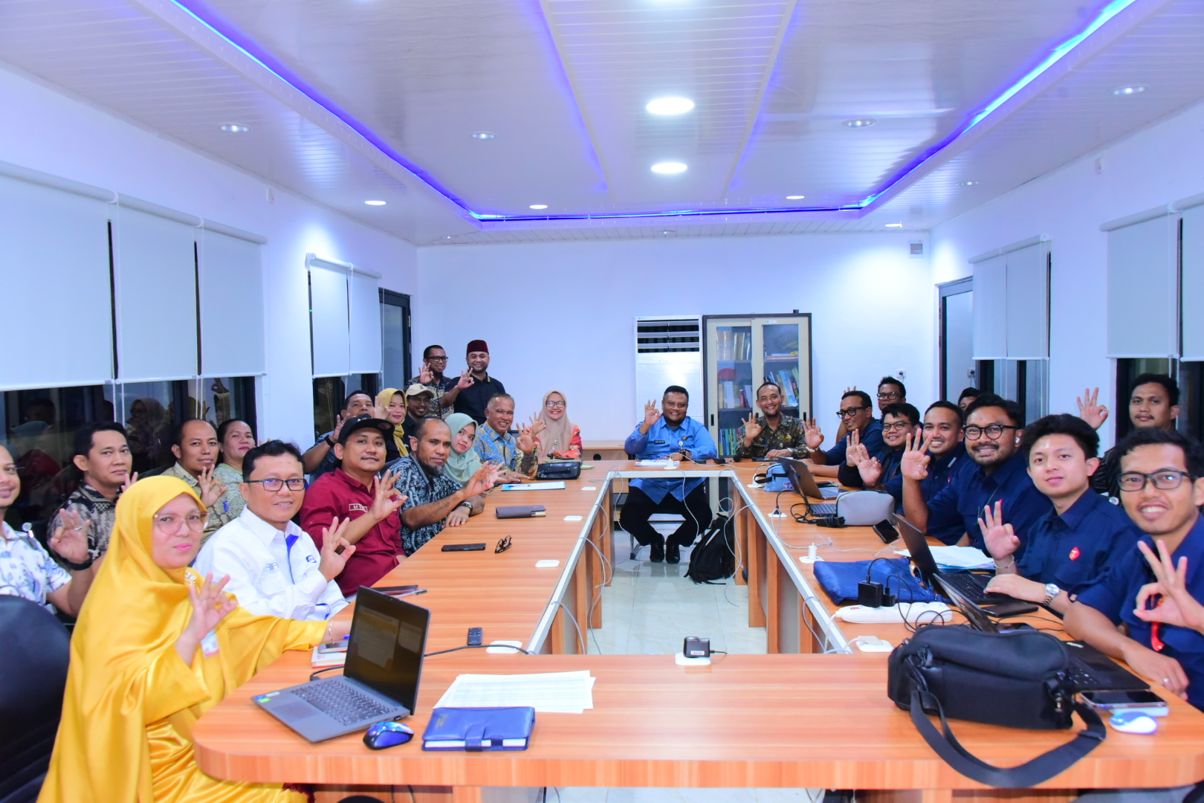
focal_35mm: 28
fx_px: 936
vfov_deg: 46.4
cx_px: 602
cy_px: 402
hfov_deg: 65.5
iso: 5000
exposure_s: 1/200
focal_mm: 28
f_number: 5.6
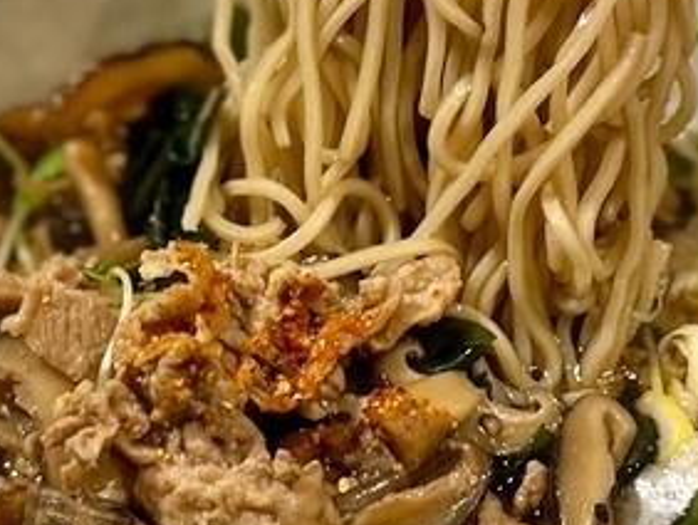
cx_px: 369
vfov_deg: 28.6
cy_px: 262
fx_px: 1029
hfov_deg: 37.5
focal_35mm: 51
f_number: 1.78
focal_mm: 6.86
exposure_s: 1/50
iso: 250
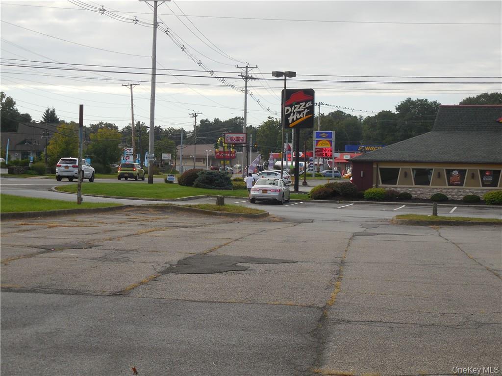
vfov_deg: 21.0
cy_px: 188
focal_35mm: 70
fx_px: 1015
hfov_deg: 27.8
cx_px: 251
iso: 125
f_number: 4.7
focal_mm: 12.6
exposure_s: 1/500
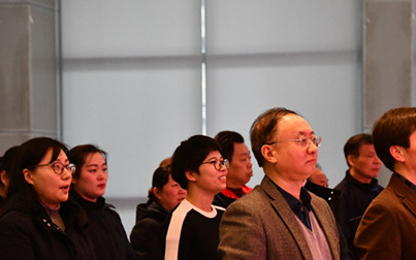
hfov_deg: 7.9
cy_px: 191
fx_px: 2993
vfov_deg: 5.0
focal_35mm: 264
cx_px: 264
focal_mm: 120
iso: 3200
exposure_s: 1/100
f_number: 5.3
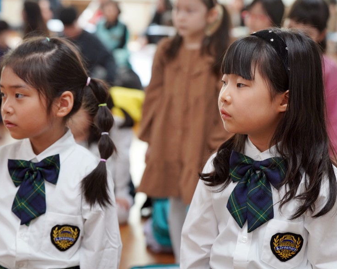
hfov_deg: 21.7
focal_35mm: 88
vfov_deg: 17.5
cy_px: 134
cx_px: 162
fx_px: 878
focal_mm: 77
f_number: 4
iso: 1600
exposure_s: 1/160
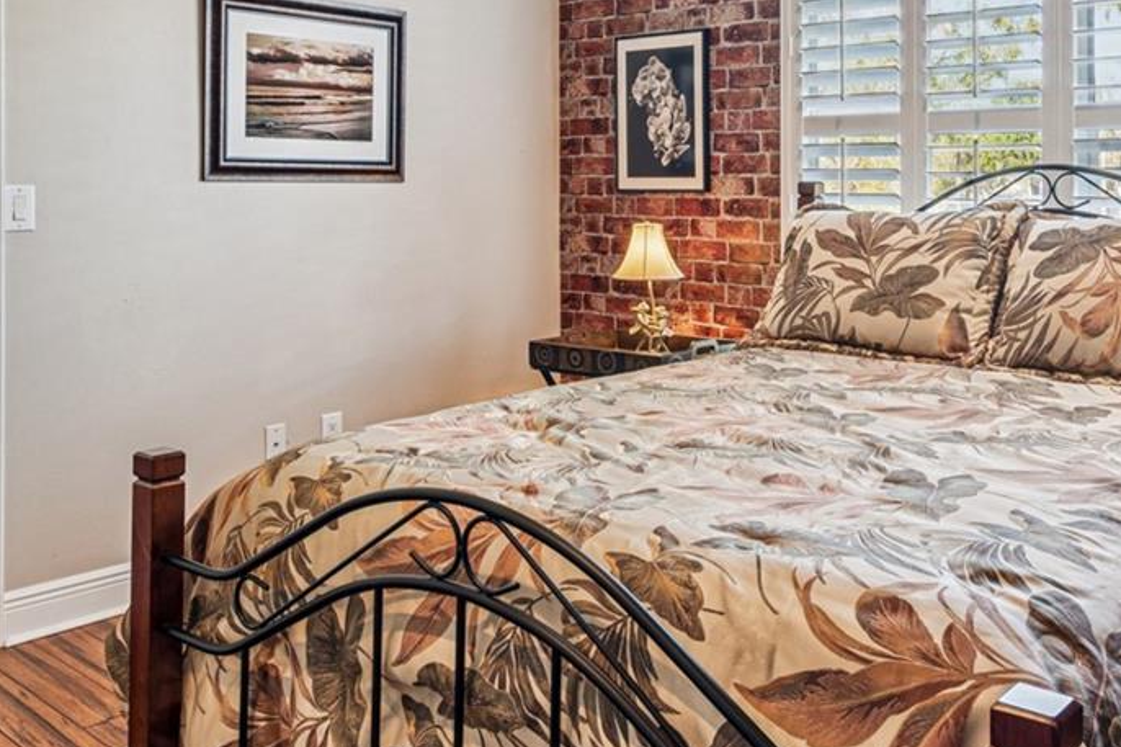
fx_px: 1090
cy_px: 163
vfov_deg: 36.7
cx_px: 624
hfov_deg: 54.3
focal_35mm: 35
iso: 100
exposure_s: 1/1.25
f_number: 7.1
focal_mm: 10
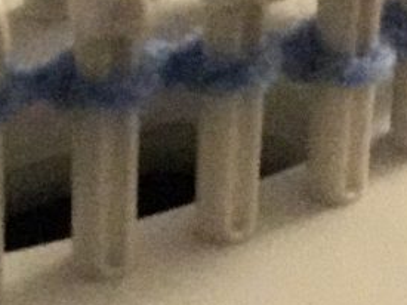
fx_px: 2492
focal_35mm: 212
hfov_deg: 9.1
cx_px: -188
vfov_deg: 7.0
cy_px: 147
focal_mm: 6.6
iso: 1250
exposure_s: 1/50
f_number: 2.8
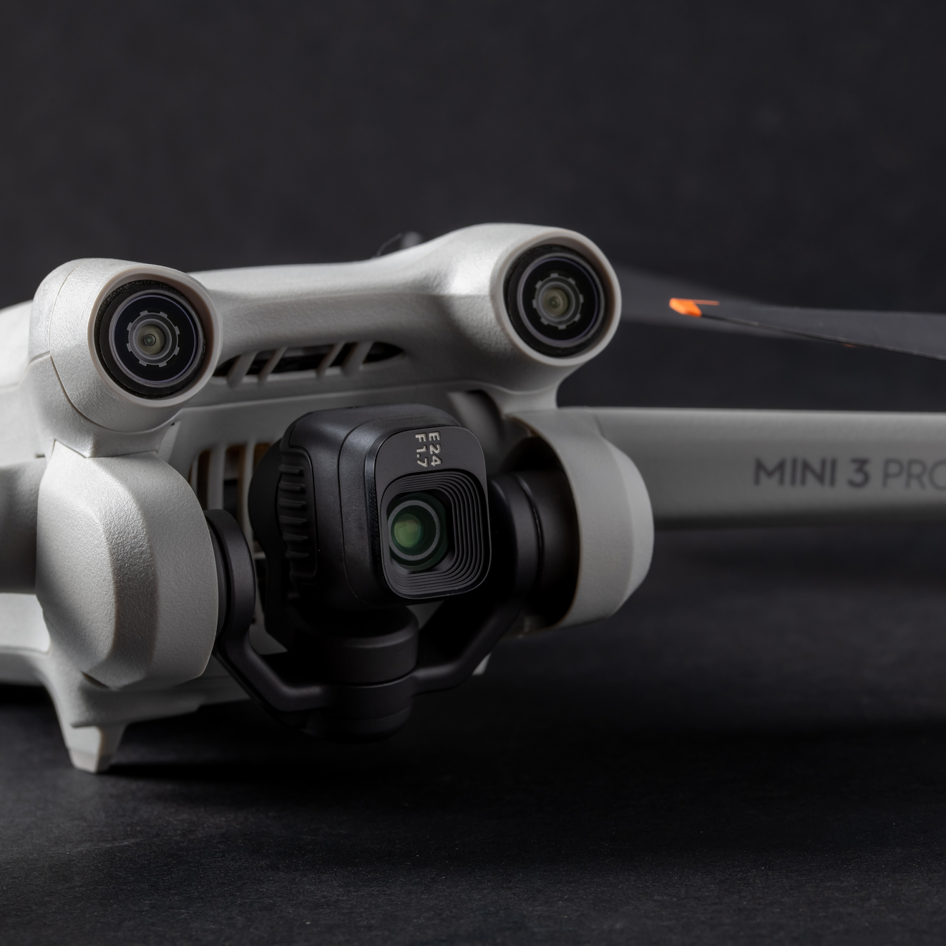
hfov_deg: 12.9
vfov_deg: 12.9
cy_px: 473
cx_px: 585
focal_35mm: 135
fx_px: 4174
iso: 100
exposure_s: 1/200
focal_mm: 105
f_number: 20
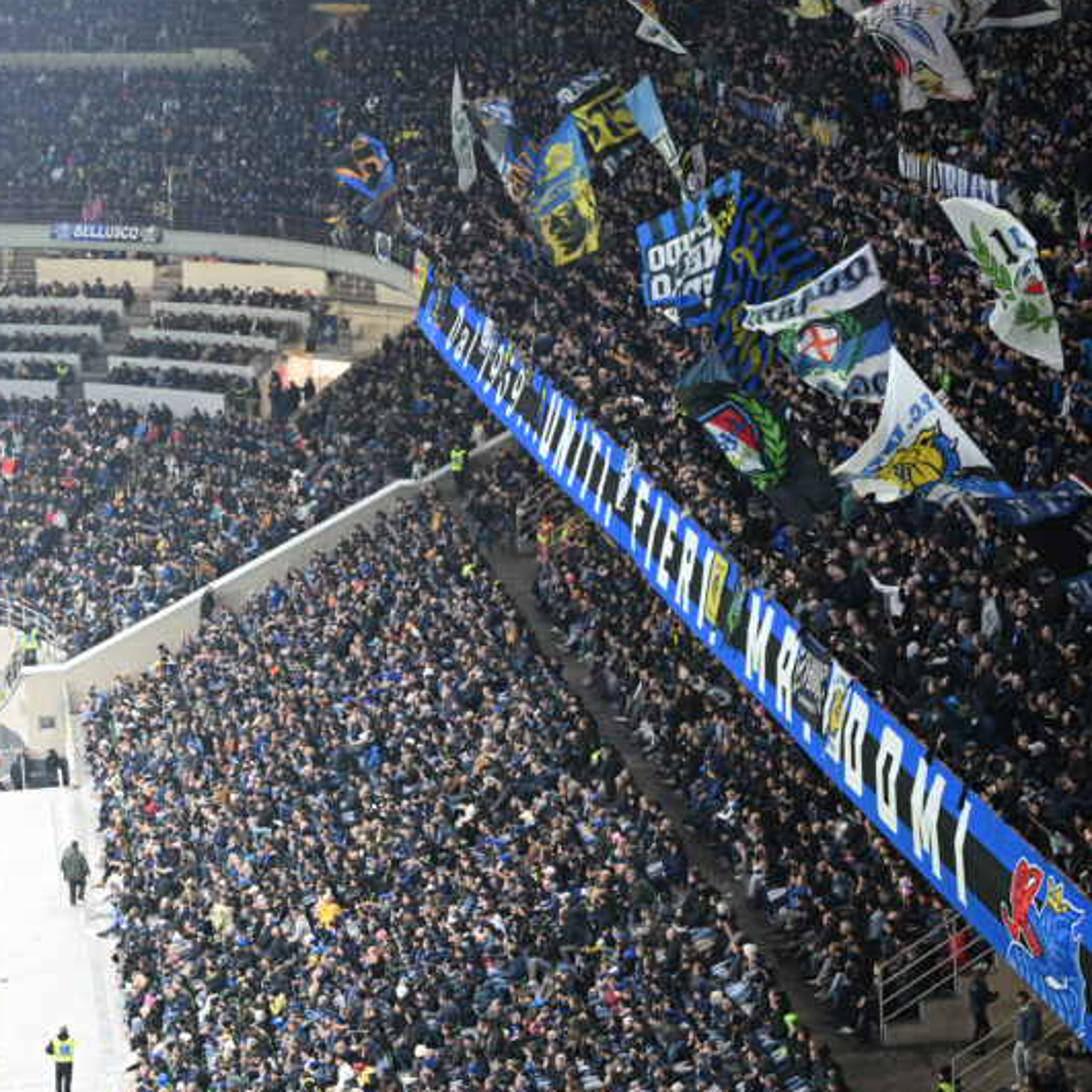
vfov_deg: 16.6
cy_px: 476
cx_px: 699
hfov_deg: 16.6
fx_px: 3747
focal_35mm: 105
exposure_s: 1/125
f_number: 2.8
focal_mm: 64
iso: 1250
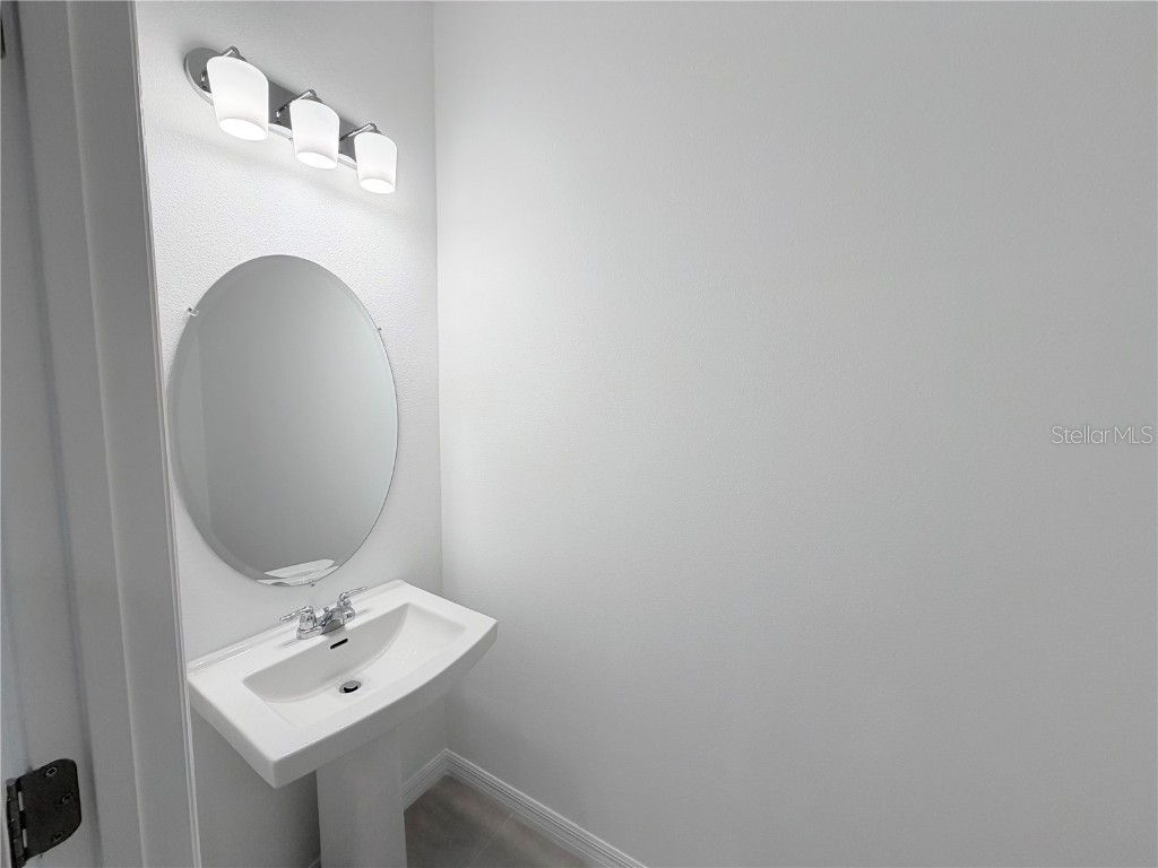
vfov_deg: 85.7
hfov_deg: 102.1
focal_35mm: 14
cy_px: 434
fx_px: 468
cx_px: 579
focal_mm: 2.22
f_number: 2.2
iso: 50
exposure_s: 1/120
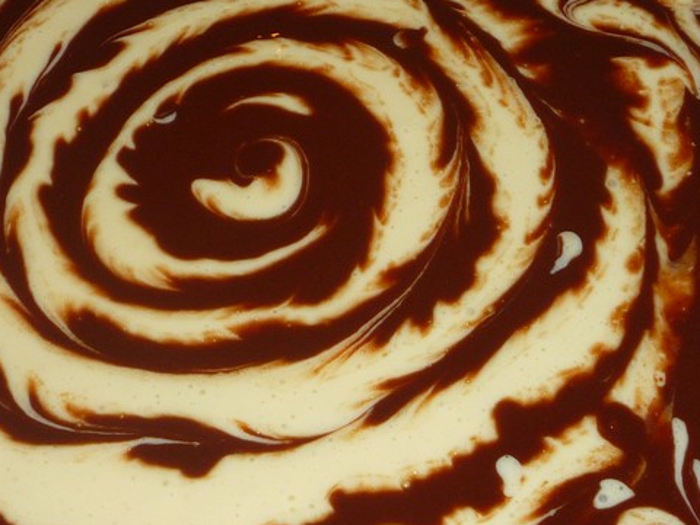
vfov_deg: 17.4
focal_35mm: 85
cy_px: 244
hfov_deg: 23.0
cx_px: 306
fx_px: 1719
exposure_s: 1/30
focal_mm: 6.3
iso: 100
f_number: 3.7
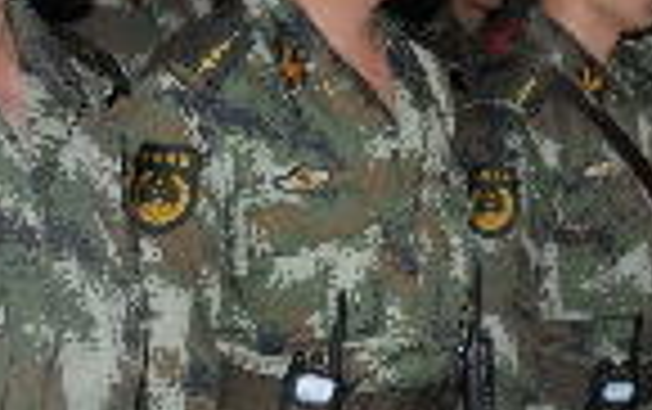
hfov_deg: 18.6
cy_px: 9
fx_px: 1868
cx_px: 805
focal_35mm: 105
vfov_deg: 12.4
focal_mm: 20
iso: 560
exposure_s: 1/60
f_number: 4.5
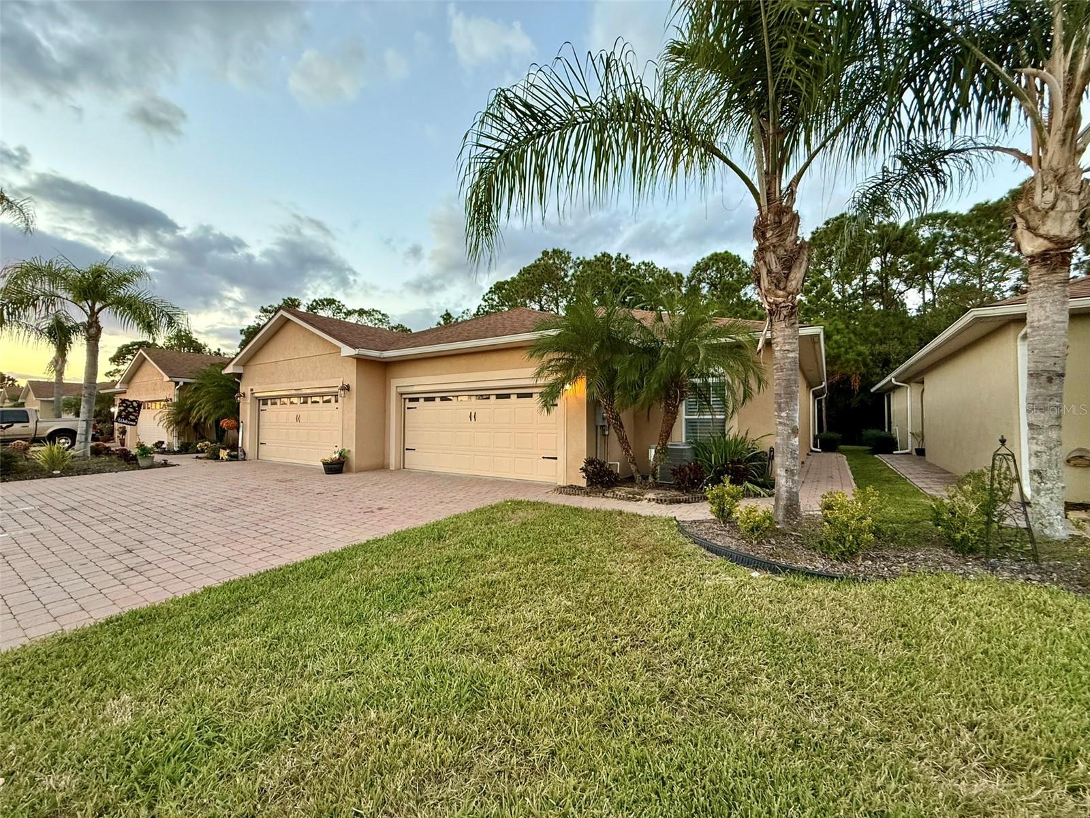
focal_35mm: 14
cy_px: 409
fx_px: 441
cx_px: 545
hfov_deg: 102.1
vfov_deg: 85.7
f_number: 2.2
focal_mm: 2.22
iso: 250
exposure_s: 1/120
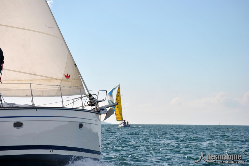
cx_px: 124
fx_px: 1142
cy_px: 83
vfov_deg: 8.3
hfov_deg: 12.4
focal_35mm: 165
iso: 100
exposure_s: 1/640
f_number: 6.3
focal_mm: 110
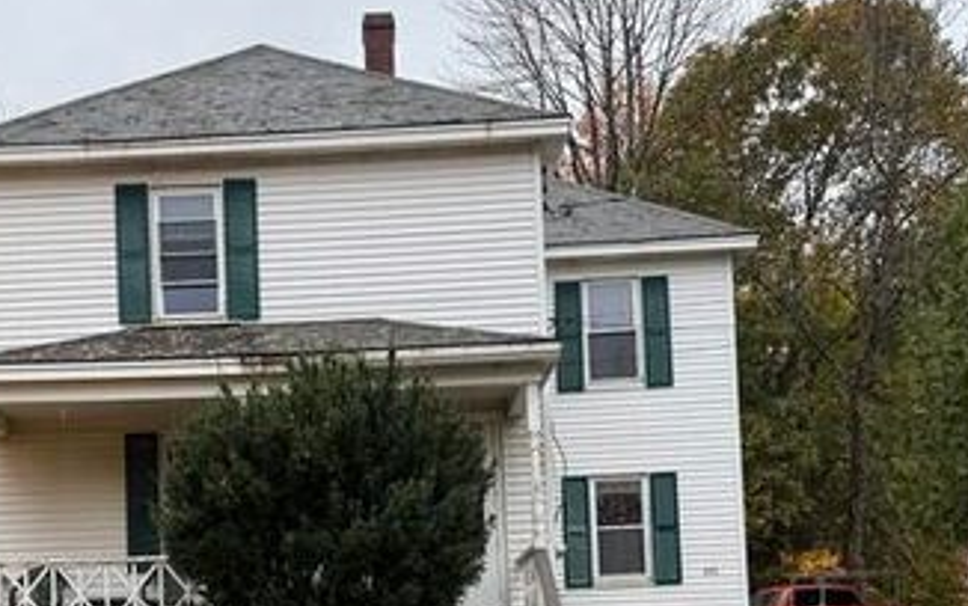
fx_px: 1372
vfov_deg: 23.7
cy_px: 616
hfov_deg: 38.4
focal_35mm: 52
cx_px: 324
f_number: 1.78
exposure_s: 1/517
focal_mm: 6.76
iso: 80
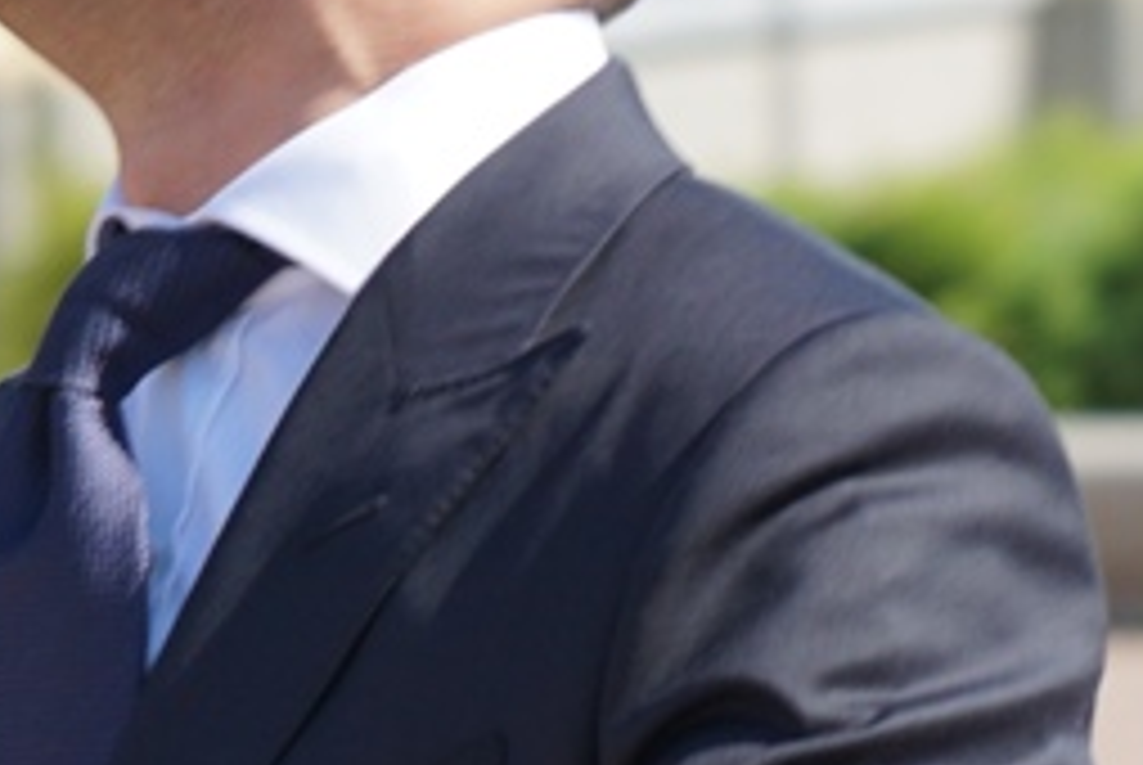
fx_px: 25906
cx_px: 724
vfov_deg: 1.7
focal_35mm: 815
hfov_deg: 2.5
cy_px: 673
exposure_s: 1/200
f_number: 6.3
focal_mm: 135
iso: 100
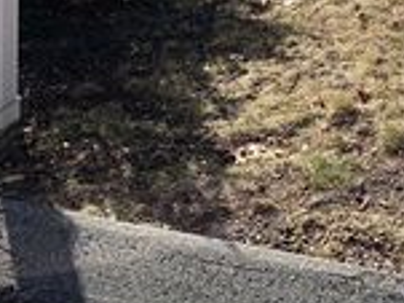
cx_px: 222
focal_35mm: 86
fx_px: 1003
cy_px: -146
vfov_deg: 15.8
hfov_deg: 22.8
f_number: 1.8
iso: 25
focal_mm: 4.25
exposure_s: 1/1021
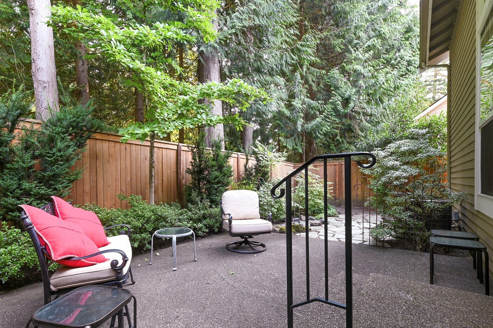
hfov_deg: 92.9
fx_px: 233
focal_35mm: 17
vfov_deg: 70.1
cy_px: 184
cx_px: 217
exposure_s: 1/8
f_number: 7.1
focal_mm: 14
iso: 100
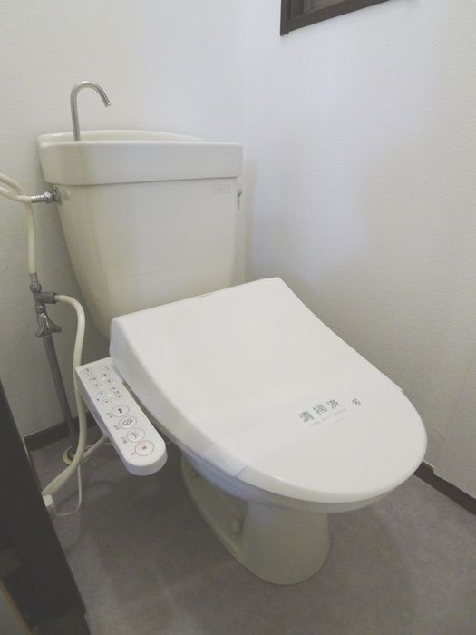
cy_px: 318
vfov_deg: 71.6
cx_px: 238
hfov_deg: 56.8
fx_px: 440
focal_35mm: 24
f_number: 2
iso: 400
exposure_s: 1/40
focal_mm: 5.1
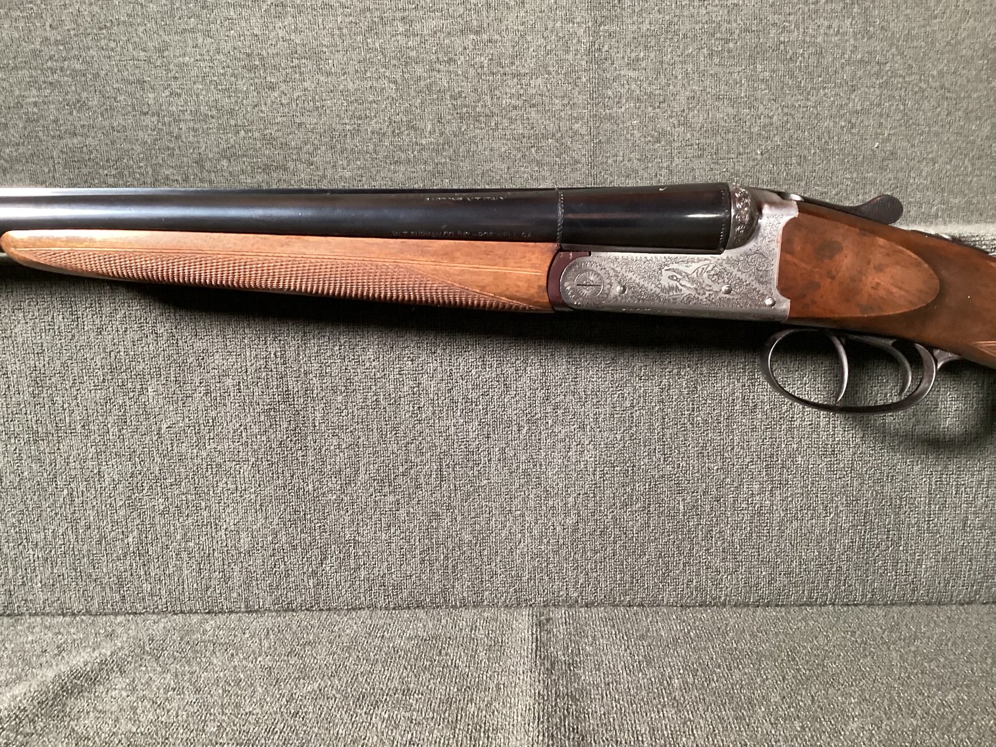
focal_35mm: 31
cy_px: 374
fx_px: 892
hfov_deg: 58.3
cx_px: 498
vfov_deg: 45.4
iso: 320
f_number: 2.4
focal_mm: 3.3
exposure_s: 1/30
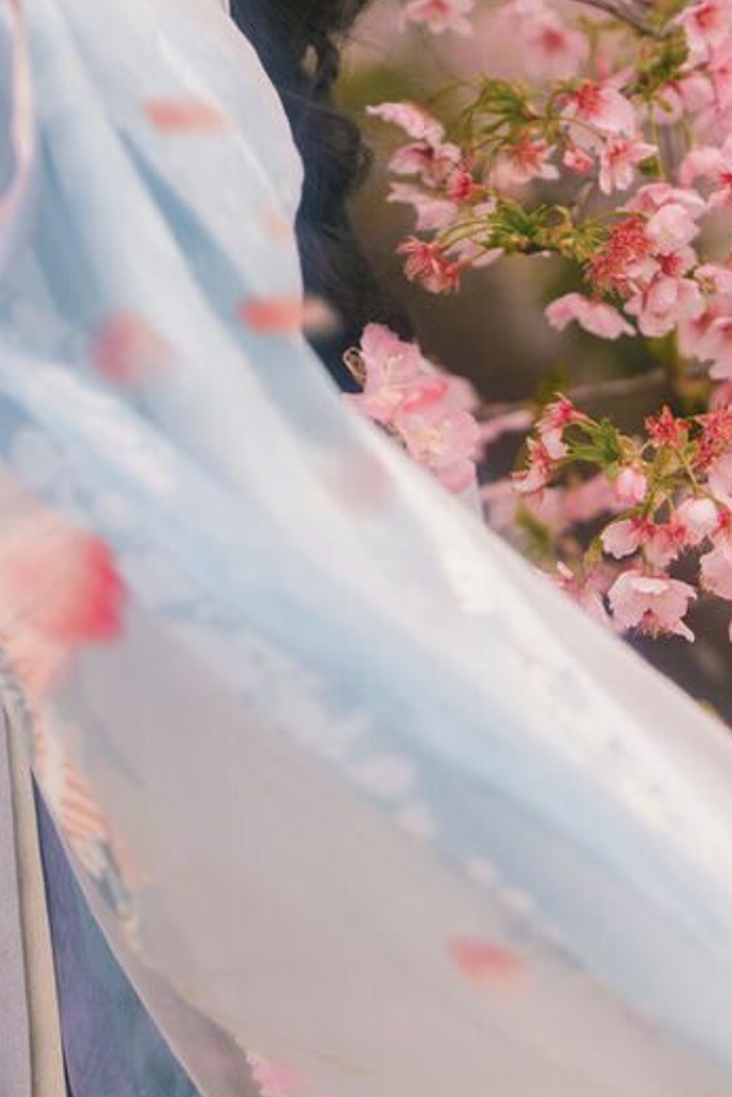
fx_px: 9509
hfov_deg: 4.4
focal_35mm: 312
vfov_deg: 6.5
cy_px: -309
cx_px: -72
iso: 100
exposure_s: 1/800
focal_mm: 104
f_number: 2.8
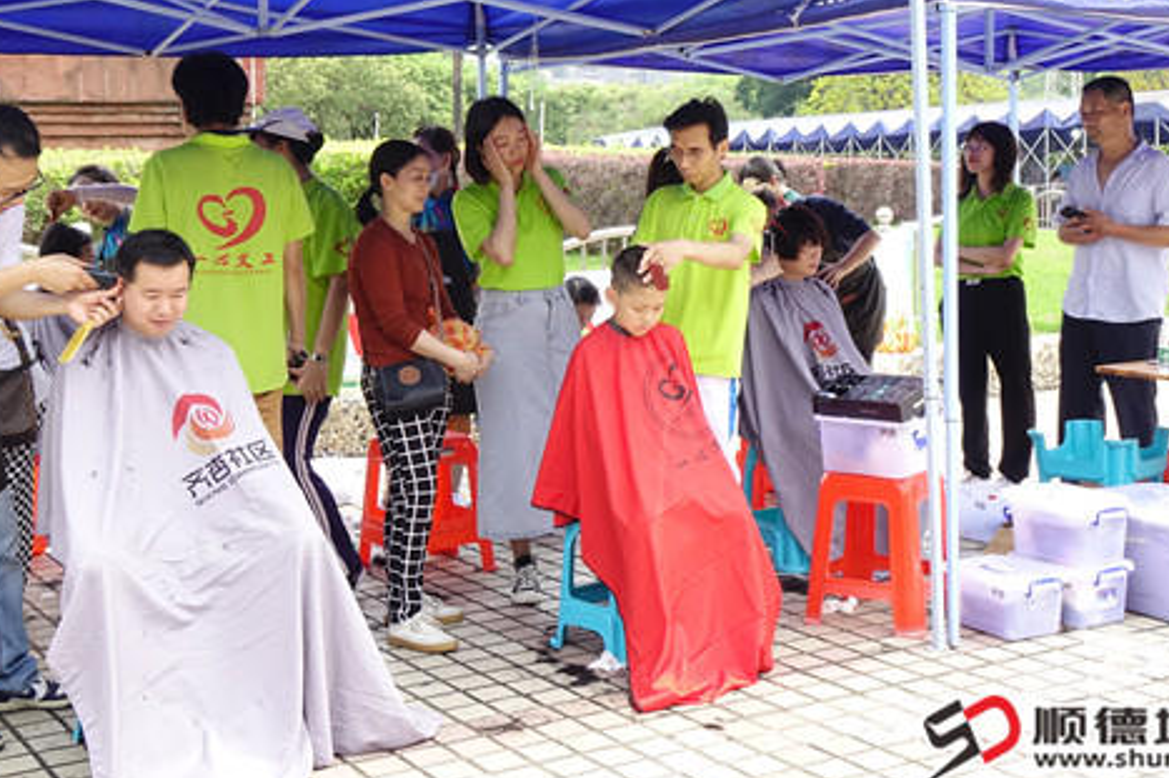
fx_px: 1753
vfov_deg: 25.0
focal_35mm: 54
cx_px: 578
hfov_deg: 36.9
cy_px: 293
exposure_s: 1/160
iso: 400
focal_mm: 13.1
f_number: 8
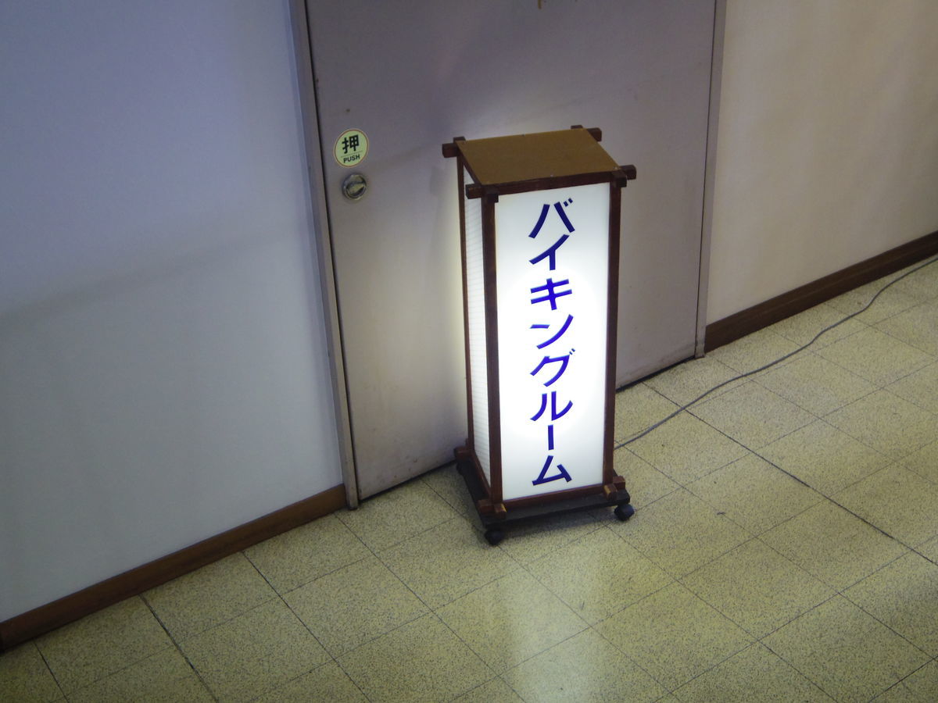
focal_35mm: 47
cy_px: 352
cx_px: 469
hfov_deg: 40.4
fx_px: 1274
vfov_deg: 30.9
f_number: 1.9
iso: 400
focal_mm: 8.5
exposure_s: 1/60
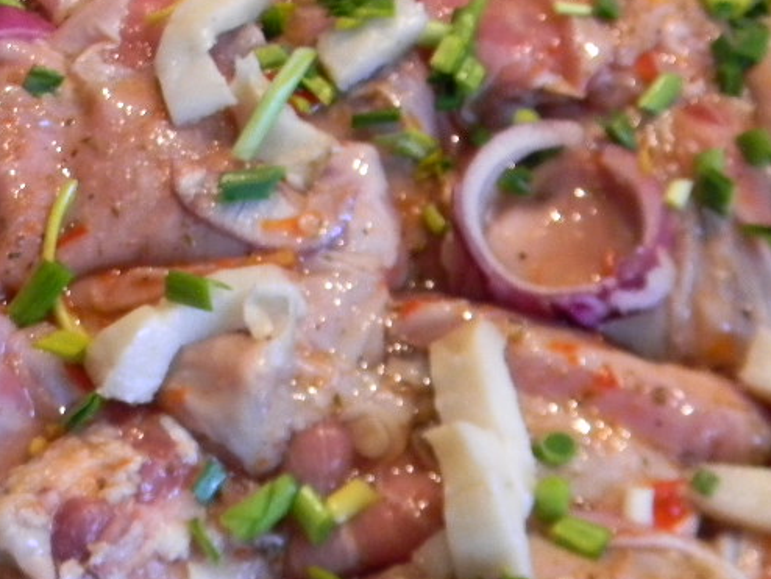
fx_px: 1292
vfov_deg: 25.3
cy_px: 278
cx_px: 443
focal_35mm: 58
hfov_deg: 33.2
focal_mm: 5
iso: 400
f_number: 3.5
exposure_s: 1/22.3
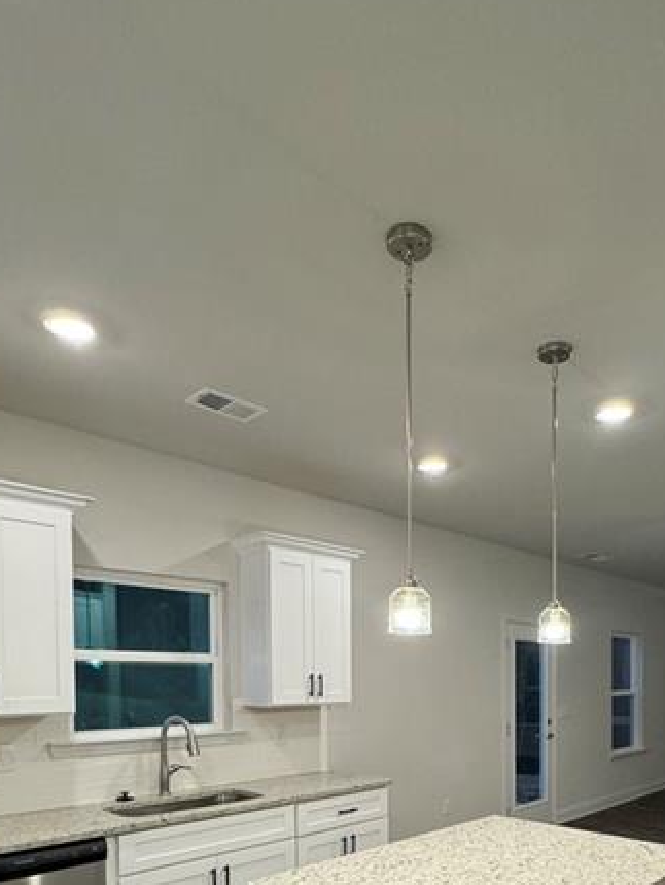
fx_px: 640
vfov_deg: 63.9
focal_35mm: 25
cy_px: 696
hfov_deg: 54.0
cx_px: 432
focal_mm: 2.22
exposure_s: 1/120
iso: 250
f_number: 2.2
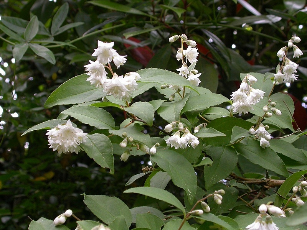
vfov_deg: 18.9
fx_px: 692
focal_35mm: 78
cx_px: 154
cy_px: 115
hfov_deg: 25.0
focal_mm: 16.2
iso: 100
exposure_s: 1/61.9
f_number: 5
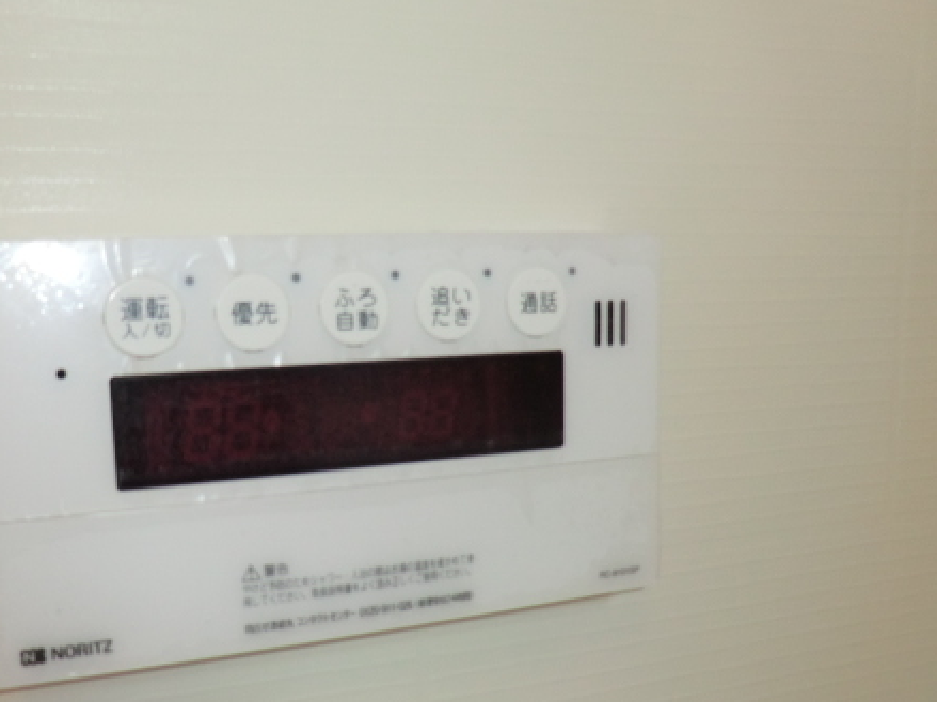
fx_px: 947
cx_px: 331
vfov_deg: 40.3
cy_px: 457
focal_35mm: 35
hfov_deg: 51.9
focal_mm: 4.3
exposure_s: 1/60
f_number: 3.2
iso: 125
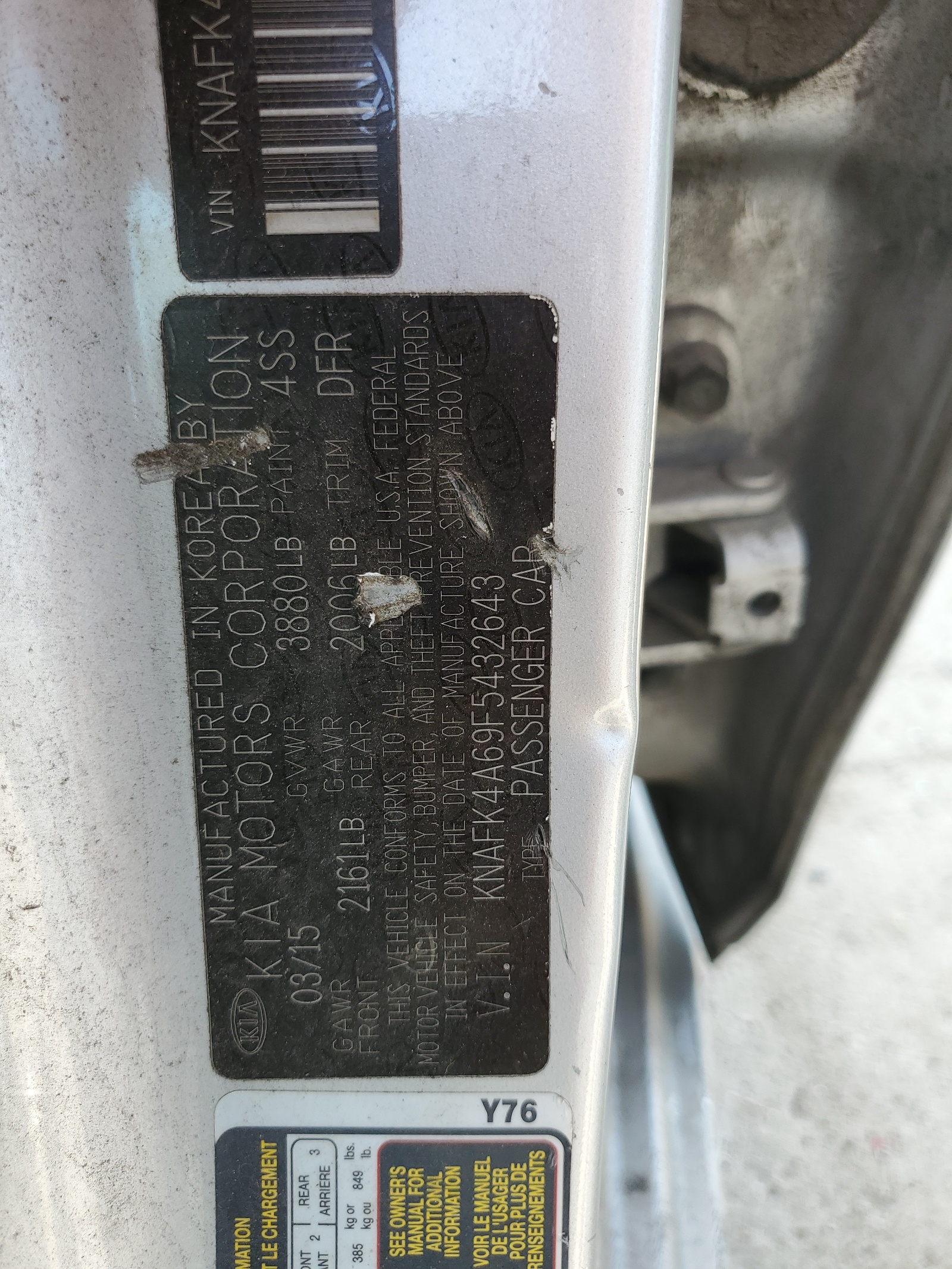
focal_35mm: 26
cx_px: 476
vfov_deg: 67.3
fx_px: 953
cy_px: 634
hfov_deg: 53.1
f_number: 1.5
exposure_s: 1/167
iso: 50
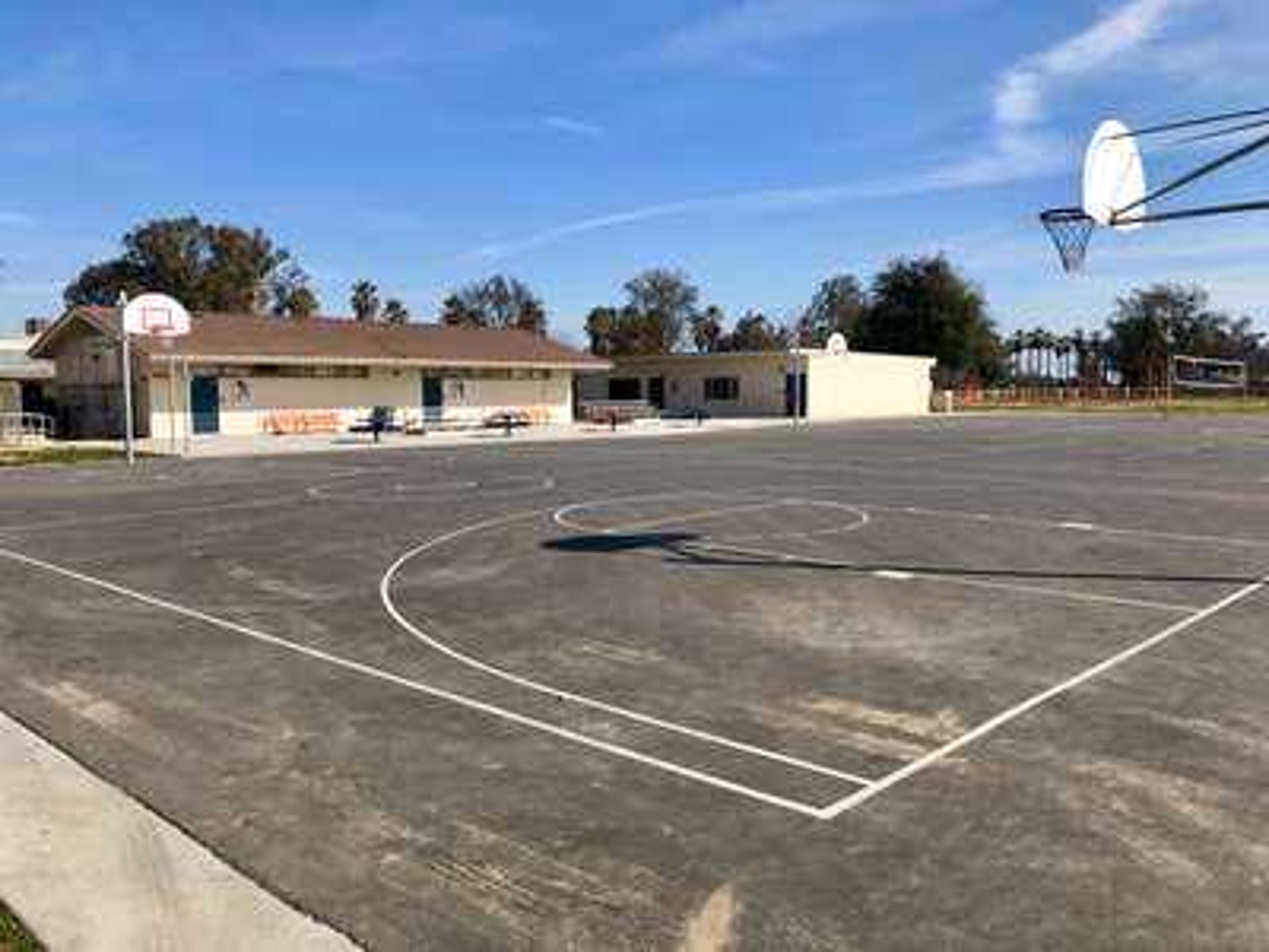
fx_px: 1026
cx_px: 634
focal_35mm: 28
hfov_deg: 63.4
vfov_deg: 49.7
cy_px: 476
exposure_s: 1/2114
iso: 20
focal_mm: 4
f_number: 1.8
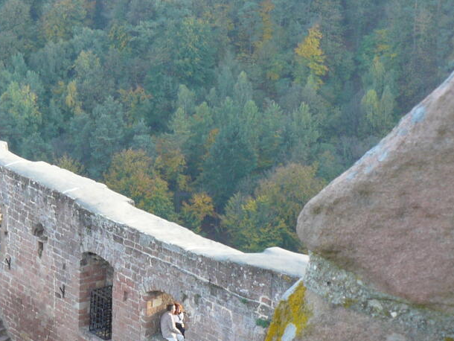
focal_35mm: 118
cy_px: 271
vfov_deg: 12.5
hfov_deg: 16.2
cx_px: -47
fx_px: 1548
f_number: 5.6
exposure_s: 1/25
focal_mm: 8.3
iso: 100
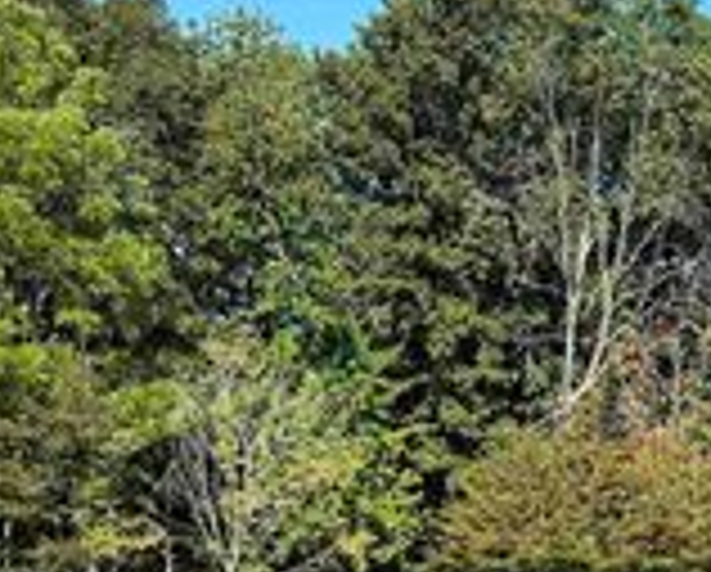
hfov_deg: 23.7
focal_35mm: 74
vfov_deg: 20.0
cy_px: 588
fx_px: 1560
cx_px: 828
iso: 80
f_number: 1.78
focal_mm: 6.86
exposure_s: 1/2591
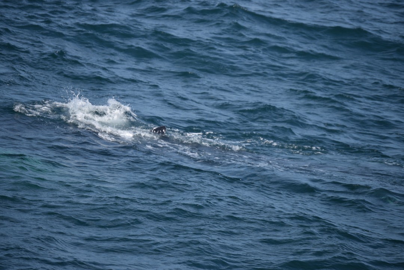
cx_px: 202
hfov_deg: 8.3
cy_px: 135
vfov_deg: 5.6
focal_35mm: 248
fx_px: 2777
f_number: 5.6
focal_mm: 165
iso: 200
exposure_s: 1/1600
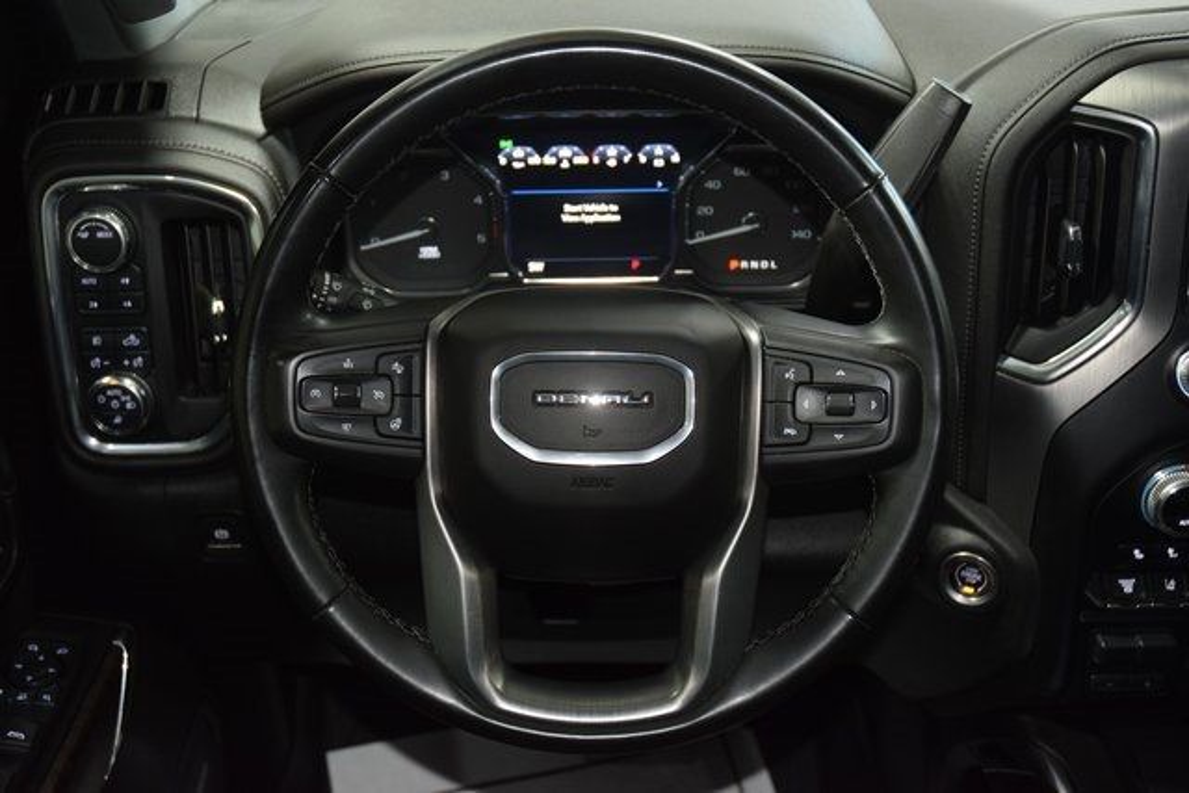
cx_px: 594
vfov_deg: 29.0
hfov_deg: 42.3
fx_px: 1536
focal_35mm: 46
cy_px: 396
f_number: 4
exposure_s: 1/20
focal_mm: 31
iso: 1400
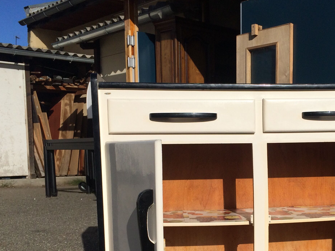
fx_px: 494
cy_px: 201
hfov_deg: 36.9
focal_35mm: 51
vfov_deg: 28.0
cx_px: 238
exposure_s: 1/5882
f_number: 2.2
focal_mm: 4.15
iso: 40
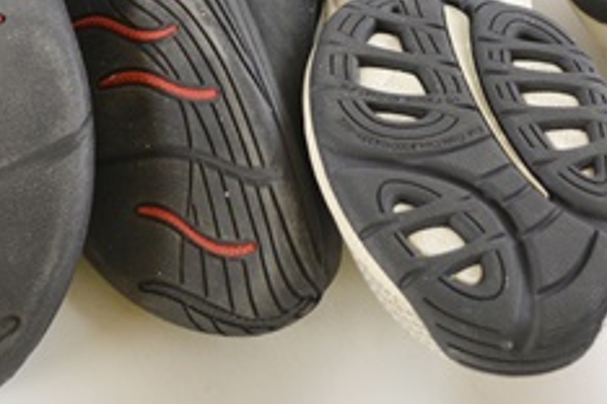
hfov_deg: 20.4
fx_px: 1686
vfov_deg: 13.6
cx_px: 226
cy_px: 52
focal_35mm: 100
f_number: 4.2
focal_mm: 26
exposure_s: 1/60
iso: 400
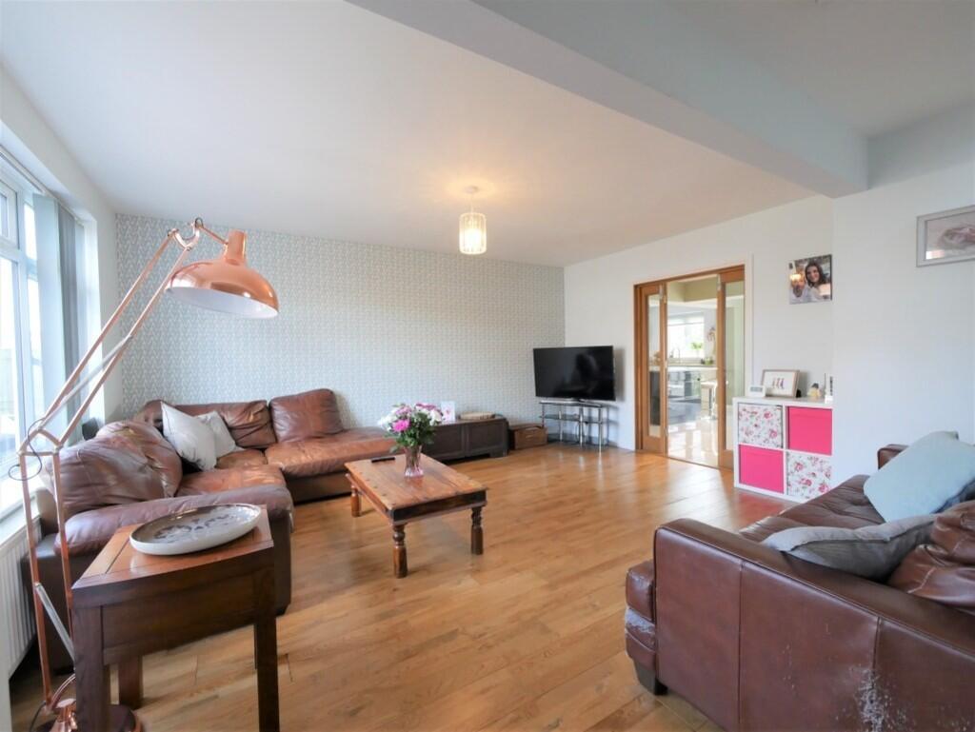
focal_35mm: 14
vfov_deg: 85.7
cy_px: 366
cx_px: 488
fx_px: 395
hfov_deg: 102.0
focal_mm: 7
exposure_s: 1/60
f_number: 4
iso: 800
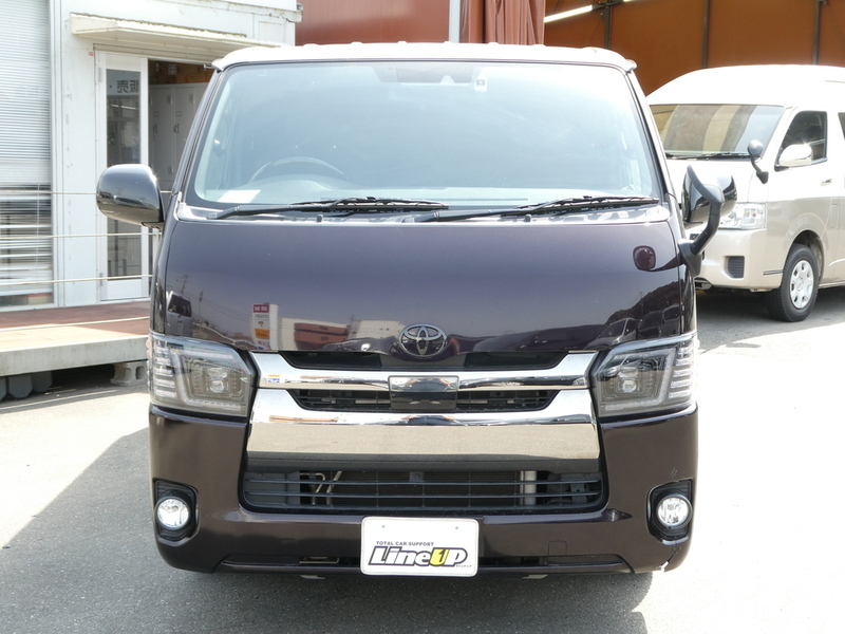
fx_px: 1221
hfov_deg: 38.2
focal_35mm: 50
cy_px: 317
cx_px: 422
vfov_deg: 29.1
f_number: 4.1
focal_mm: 9
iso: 80
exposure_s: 1/100
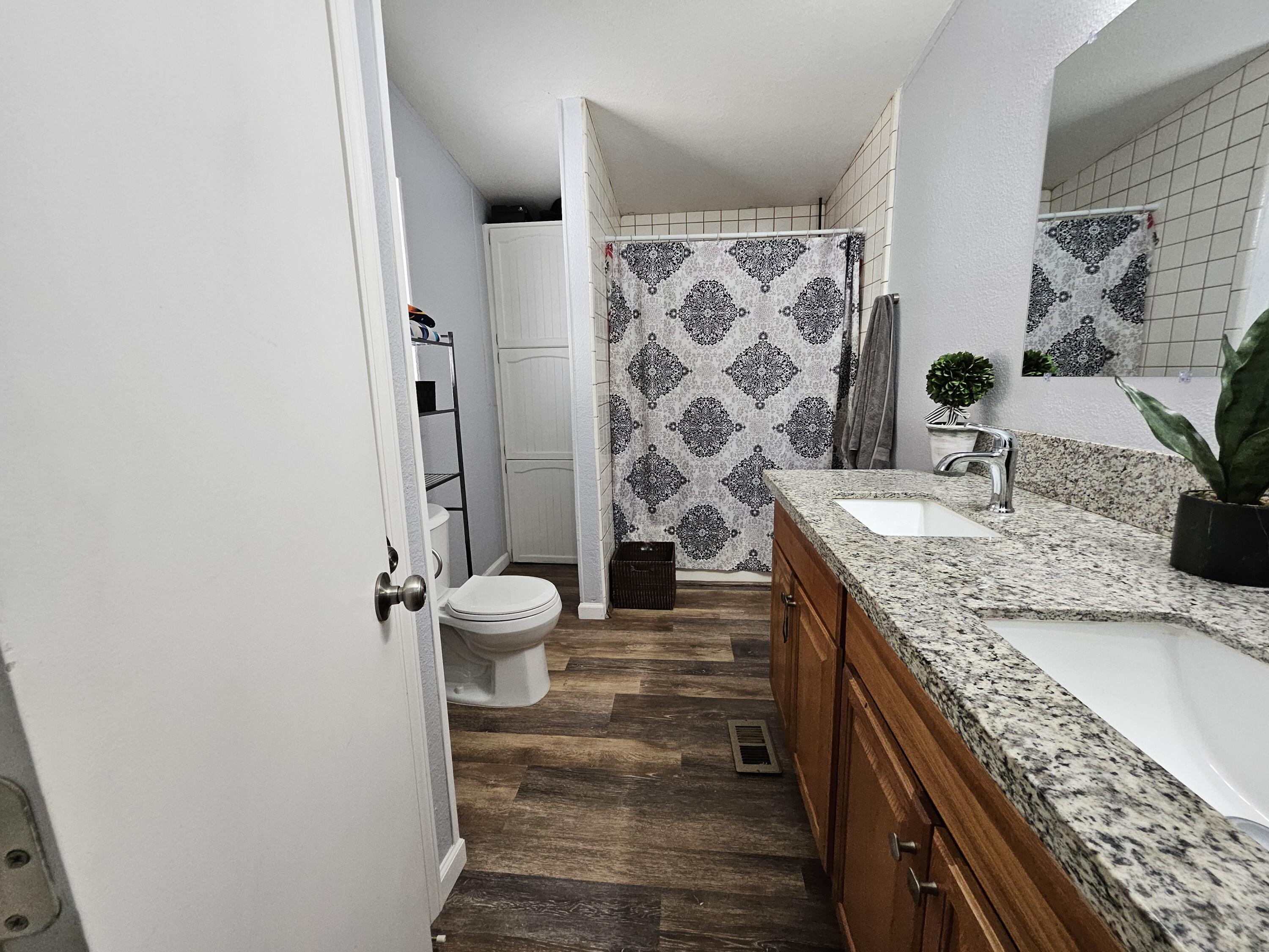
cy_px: 476
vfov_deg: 89.9
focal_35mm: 13
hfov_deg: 106.2
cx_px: 634
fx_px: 477
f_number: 2.2
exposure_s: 1/60
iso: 250
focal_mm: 1.74
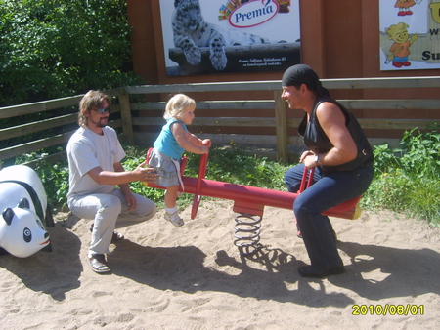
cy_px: 165
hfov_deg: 52.6
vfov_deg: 40.7
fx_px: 445
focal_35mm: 35
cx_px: 220
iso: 50
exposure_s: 1/350
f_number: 2.8
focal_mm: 5.8
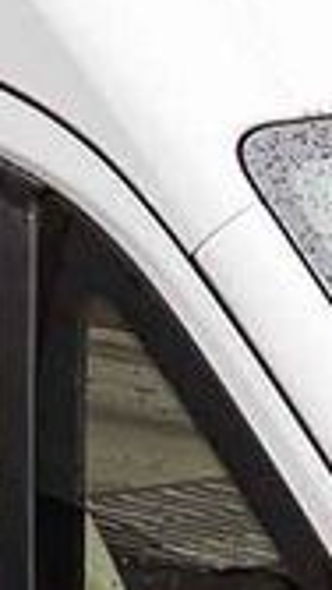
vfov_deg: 4.9
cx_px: 177
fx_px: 6726
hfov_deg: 2.8
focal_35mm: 430
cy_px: 1410
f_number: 3.2
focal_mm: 35
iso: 250
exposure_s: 1/200
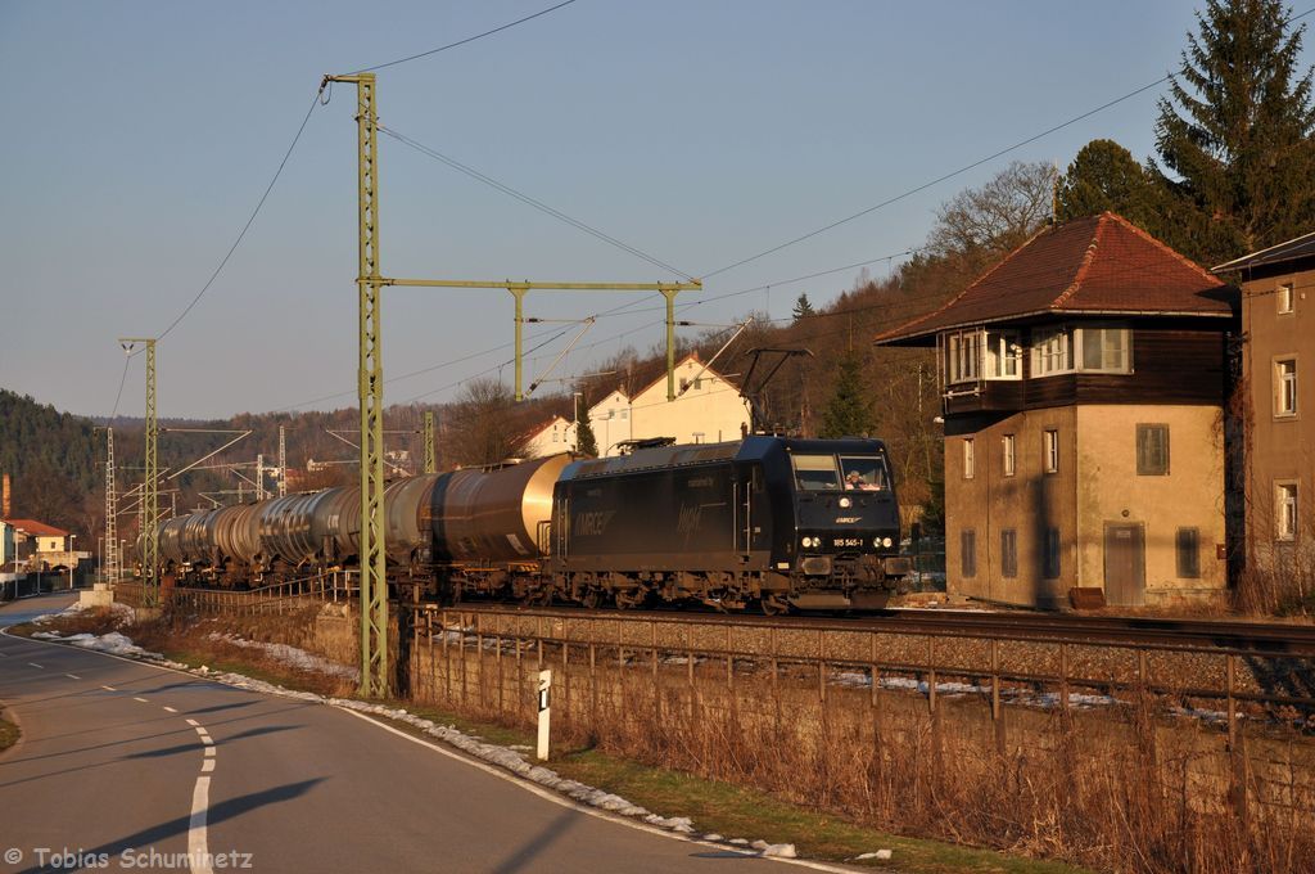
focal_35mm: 75
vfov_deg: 18.1
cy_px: 437
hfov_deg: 27.0
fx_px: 2736
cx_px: 658
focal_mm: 50
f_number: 8
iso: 200
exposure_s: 1/640
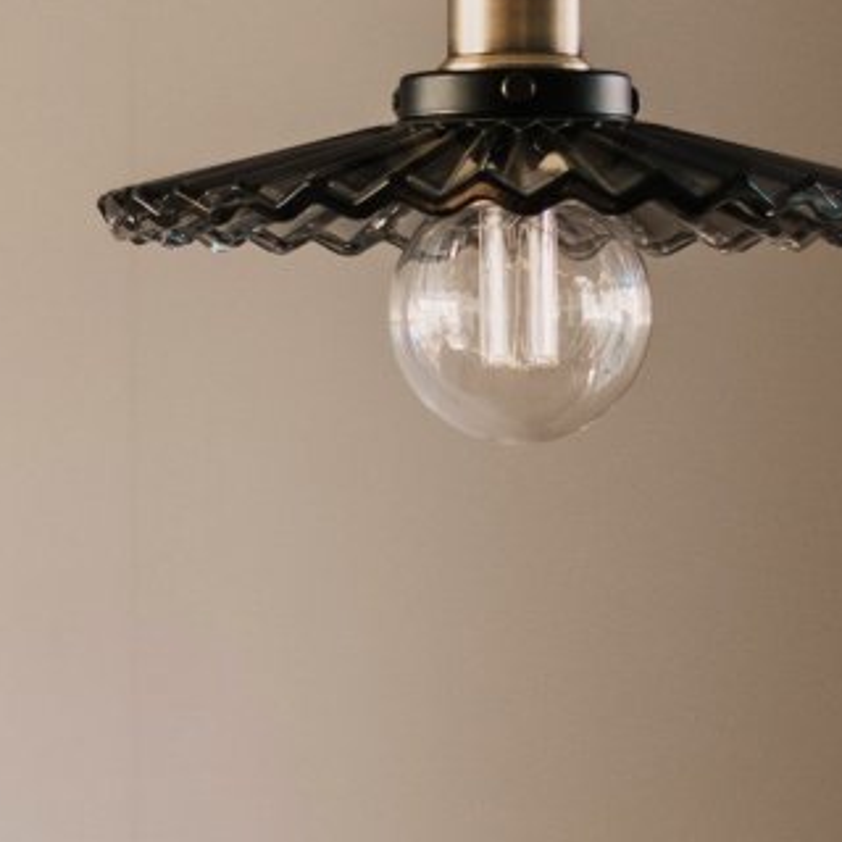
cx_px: 38
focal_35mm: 319
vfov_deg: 5.5
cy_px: 821
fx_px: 8779
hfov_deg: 5.5
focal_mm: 50
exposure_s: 1/125
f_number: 2.2
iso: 160
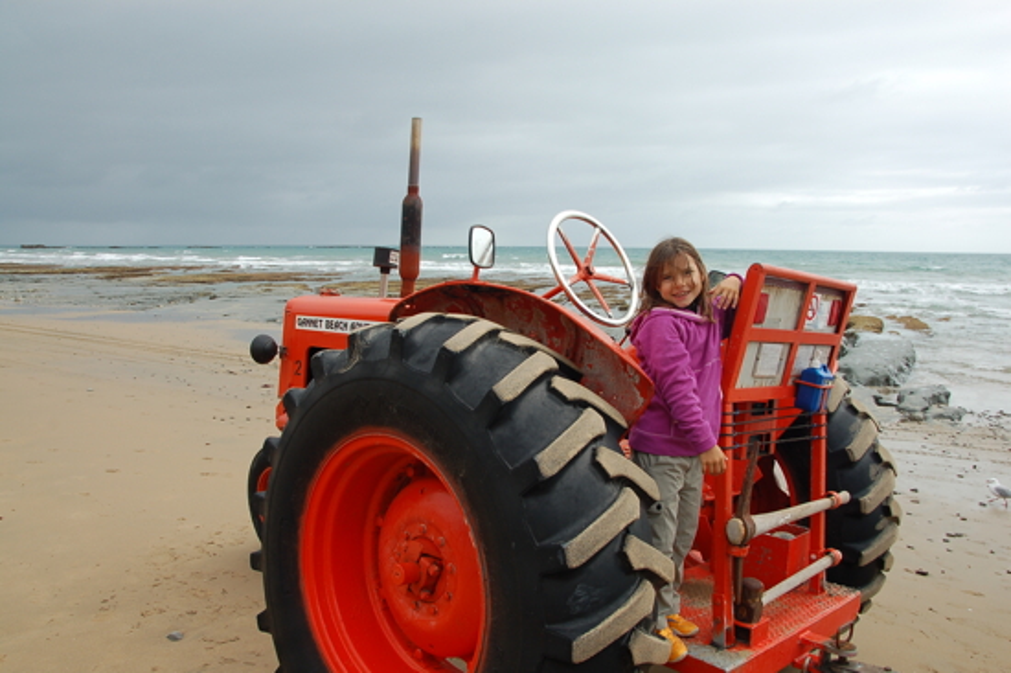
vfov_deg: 47.9
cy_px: 336
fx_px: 758
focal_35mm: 27
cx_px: 506
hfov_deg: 67.4
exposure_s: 1/250
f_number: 8
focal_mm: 18
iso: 200
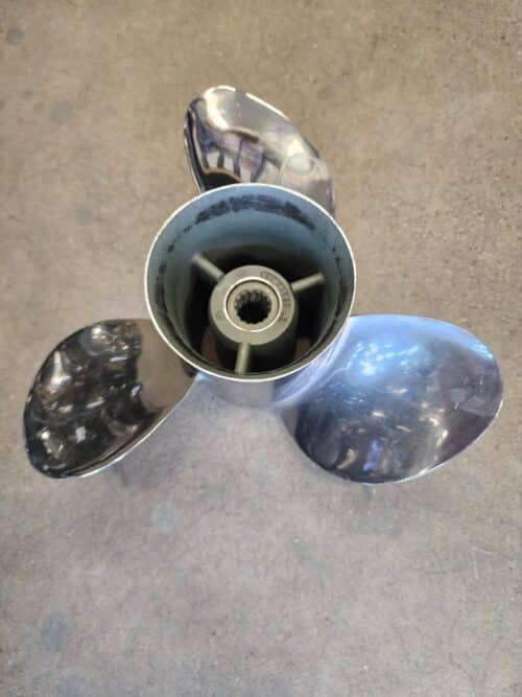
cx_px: 261
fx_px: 463
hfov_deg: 58.9
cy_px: 348
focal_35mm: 23
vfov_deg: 73.9
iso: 640
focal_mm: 6.4
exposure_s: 1/120
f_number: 1.8
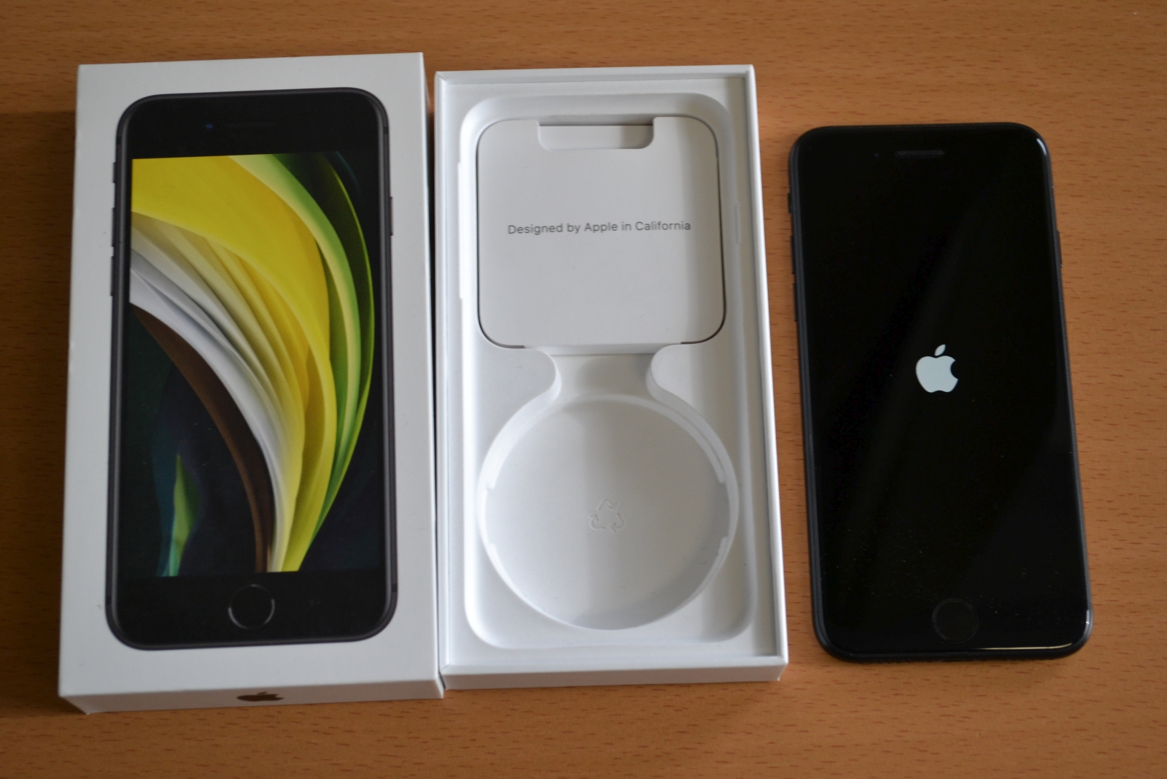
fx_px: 2042
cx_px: 584
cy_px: 390
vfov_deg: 21.6
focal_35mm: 63
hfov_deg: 31.9
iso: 450
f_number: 5.3
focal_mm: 42
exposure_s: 1/60
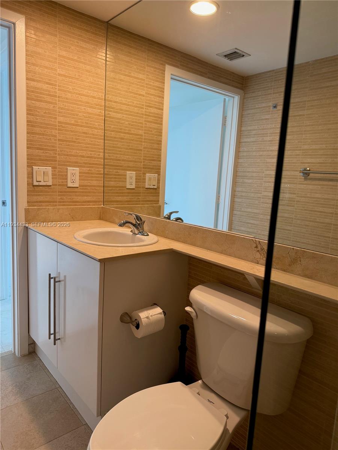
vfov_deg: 71.6
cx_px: 169
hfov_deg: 56.8
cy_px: 225
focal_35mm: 24
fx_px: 312
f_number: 1.78
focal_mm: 6.76
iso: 125
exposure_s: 1/120
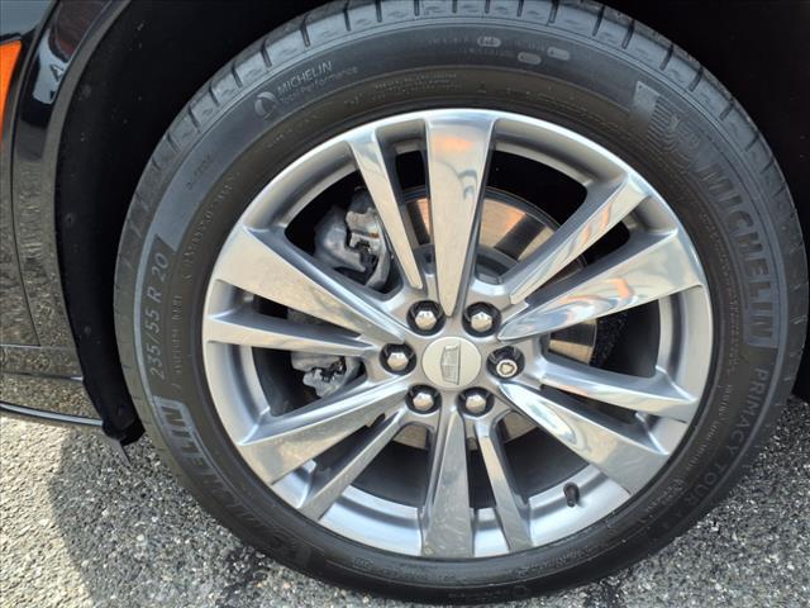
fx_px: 632
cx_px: 405
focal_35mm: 27
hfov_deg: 65.3
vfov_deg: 51.4
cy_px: 304
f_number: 1.9
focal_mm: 3.58
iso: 40
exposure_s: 1/222
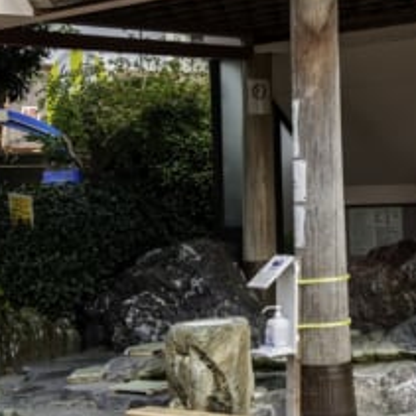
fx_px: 1264
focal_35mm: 93
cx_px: 453
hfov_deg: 18.0
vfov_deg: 18.5
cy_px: 78
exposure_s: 1/160
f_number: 8
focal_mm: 34
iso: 160
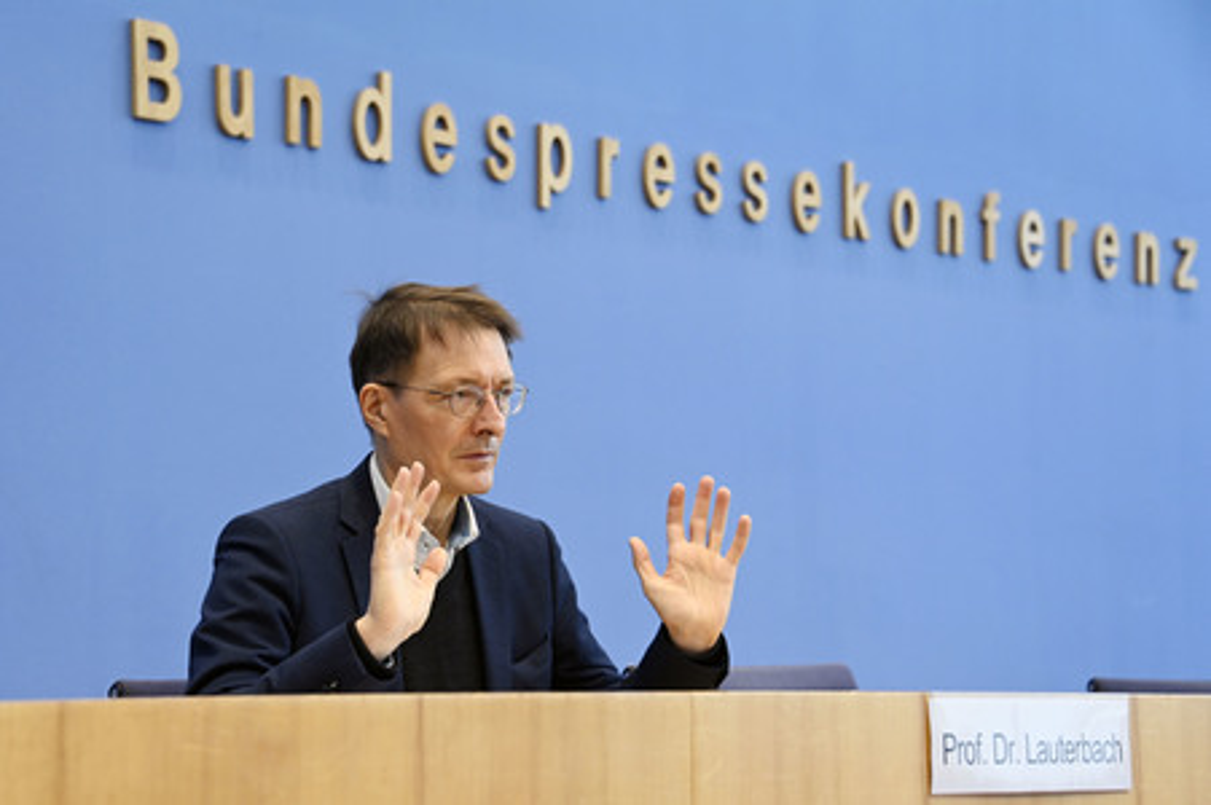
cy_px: 402
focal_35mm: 78
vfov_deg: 17.5
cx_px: 606
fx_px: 2622
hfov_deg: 26.0
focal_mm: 78
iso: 3200
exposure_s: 1/400
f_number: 5.6
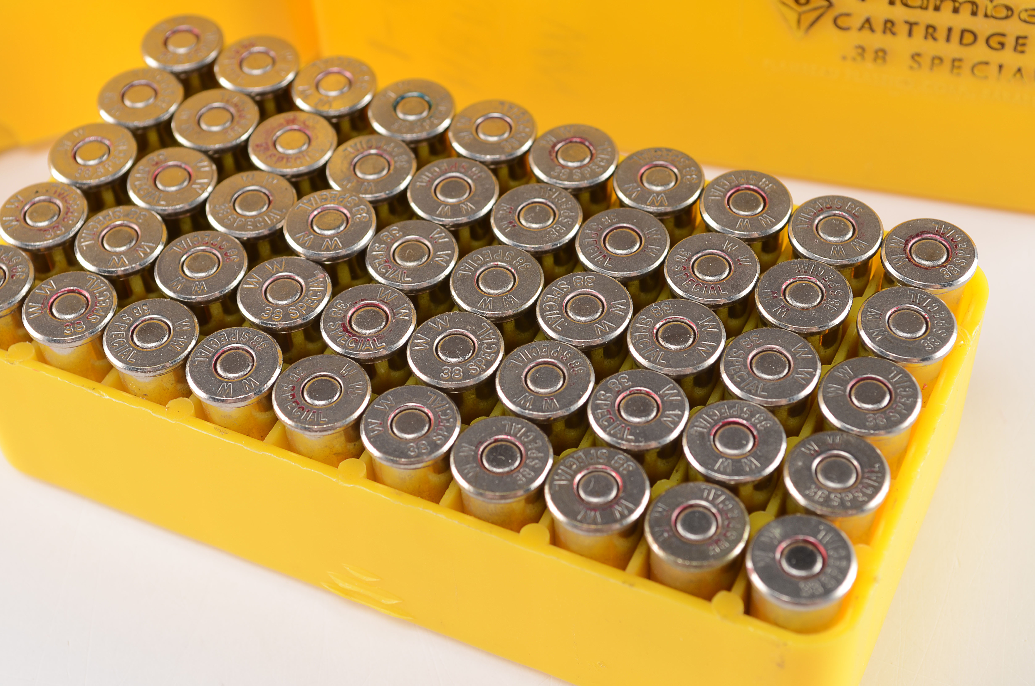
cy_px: 343
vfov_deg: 20.1
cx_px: 518
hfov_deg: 29.9
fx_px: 1937
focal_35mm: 68
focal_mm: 45
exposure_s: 1/80
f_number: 9
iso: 100
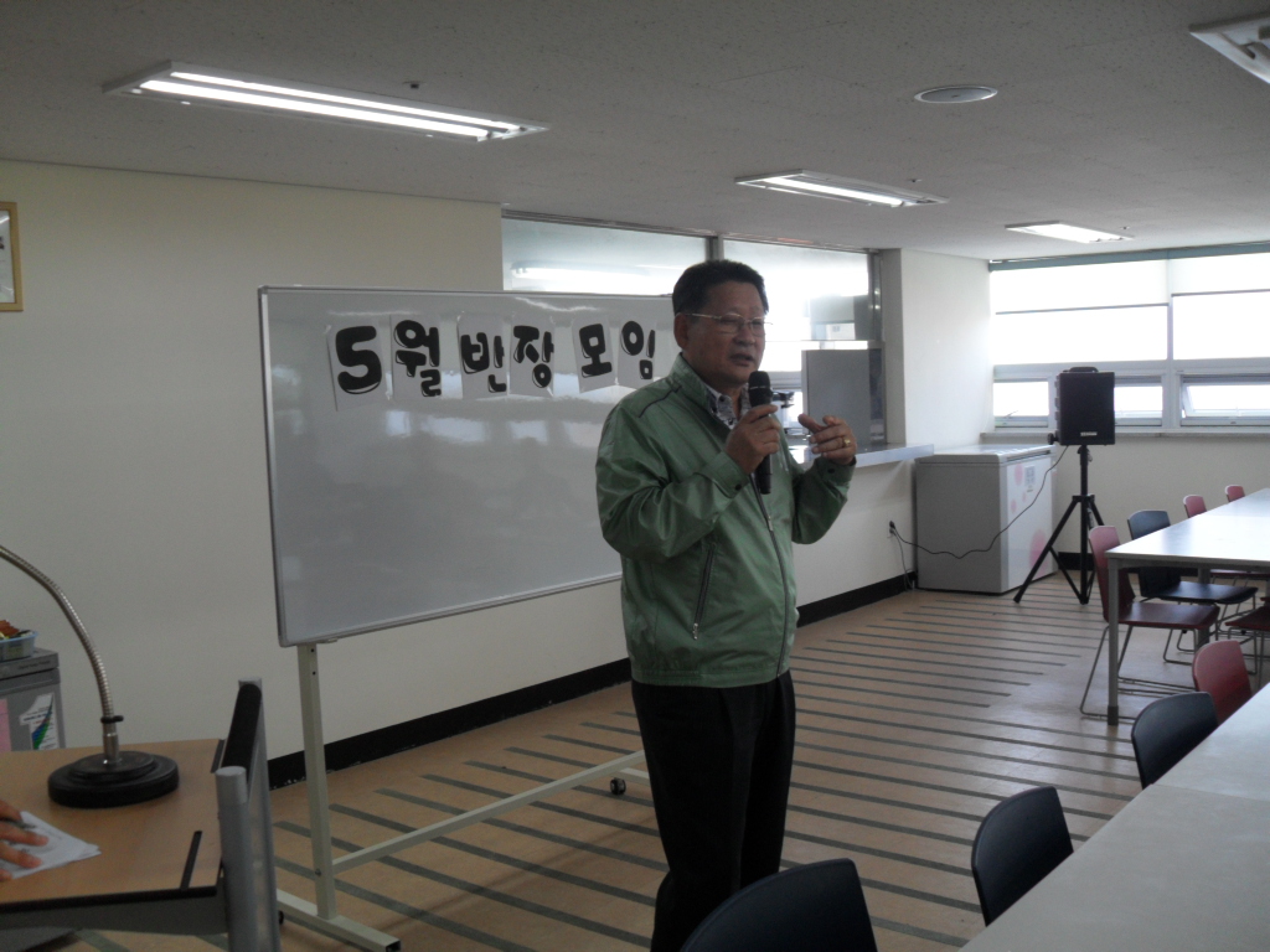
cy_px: 476
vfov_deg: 40.7
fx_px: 1284
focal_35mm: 35
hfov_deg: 52.6
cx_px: 635
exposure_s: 1/90
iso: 100
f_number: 2.8
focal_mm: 6.2
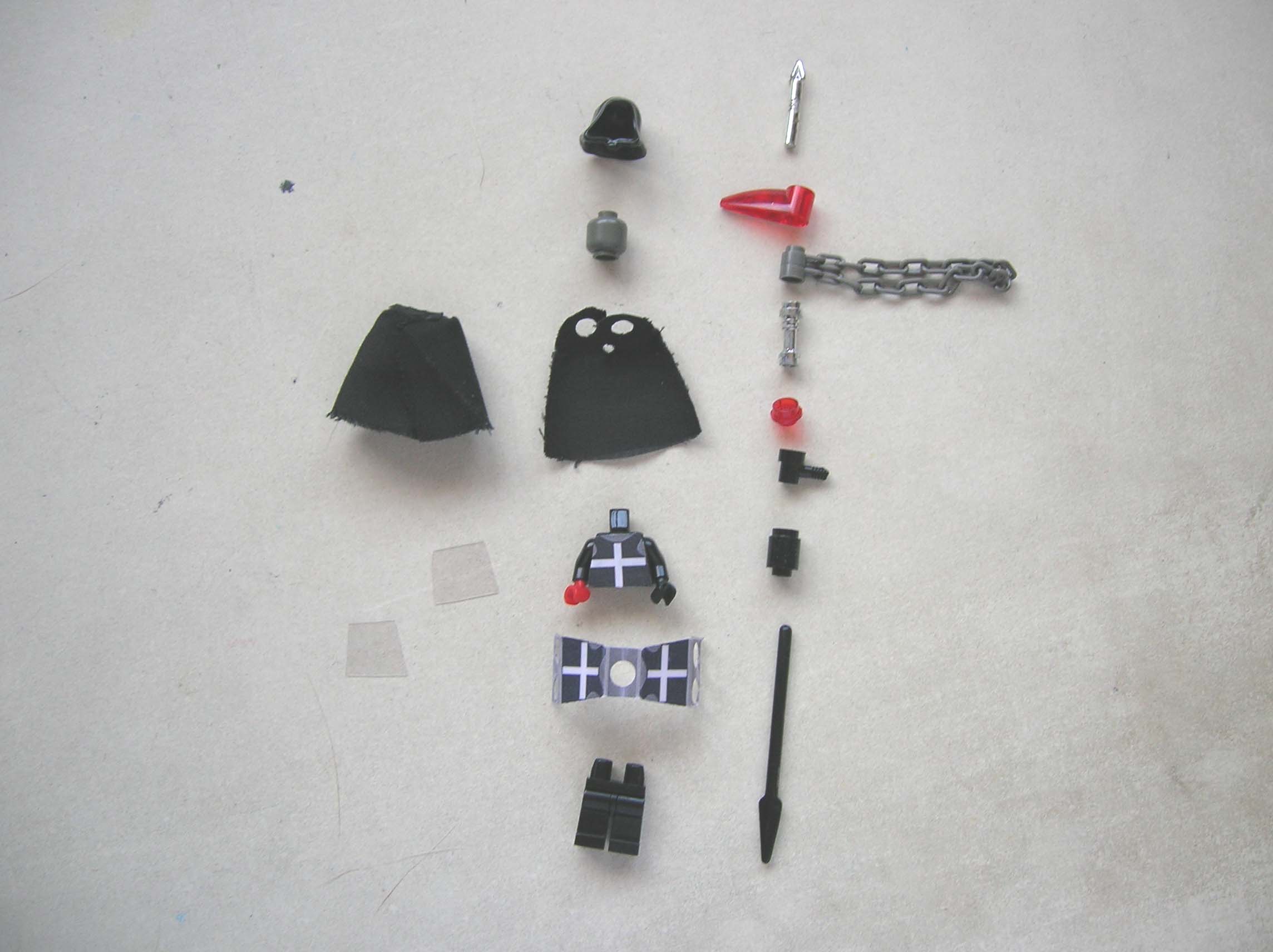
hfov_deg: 54.0
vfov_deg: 41.7
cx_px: 636
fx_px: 1249
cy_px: 476
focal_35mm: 34
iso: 50
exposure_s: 1/31
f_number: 2.9
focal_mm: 5.7
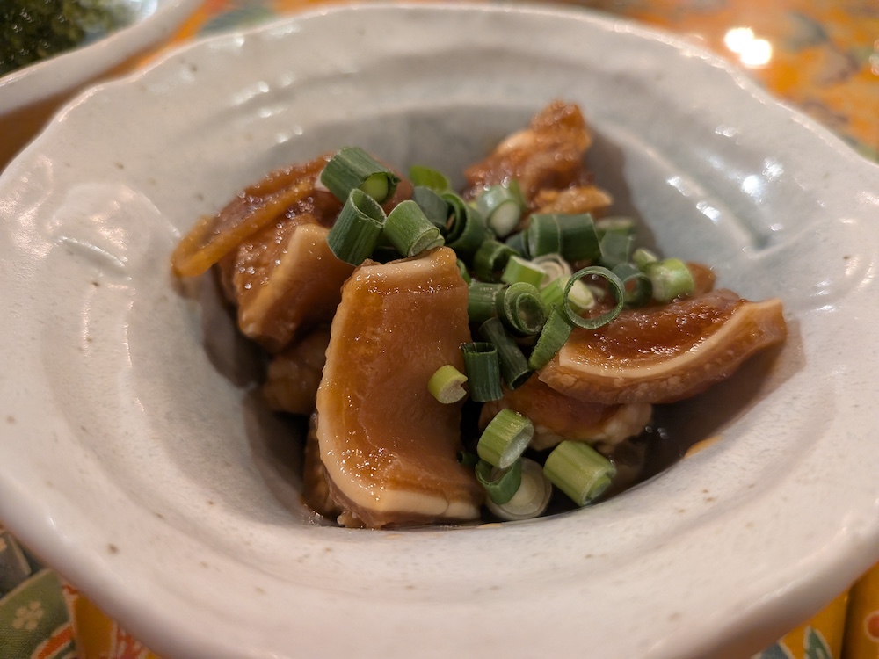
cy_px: 330
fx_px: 609
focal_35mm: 24
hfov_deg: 71.6
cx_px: 440
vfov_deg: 56.8
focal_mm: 4.53
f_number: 1.7
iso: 703
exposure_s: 1/100
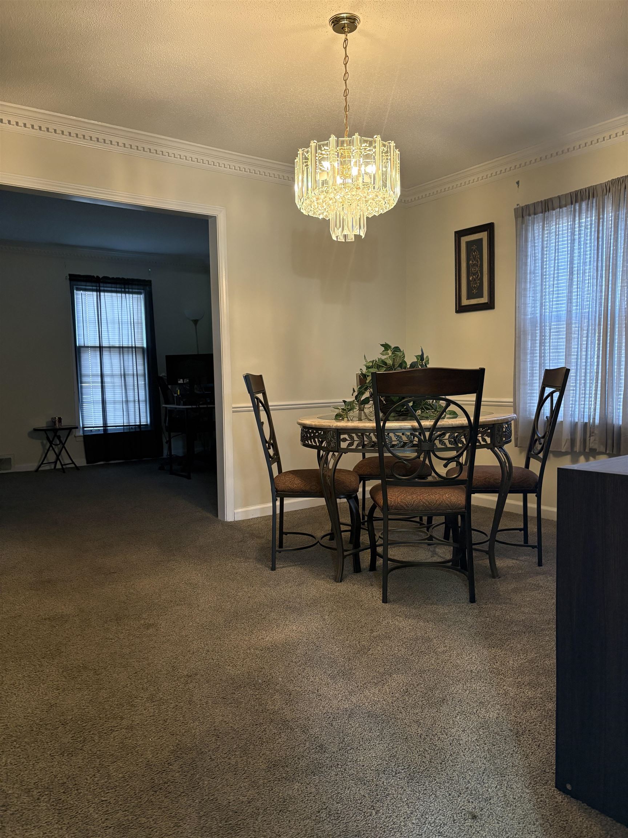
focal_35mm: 26
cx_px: 314
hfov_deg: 53.1
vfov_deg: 67.3
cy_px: 419
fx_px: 629
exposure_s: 1/60
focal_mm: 5.96
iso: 250
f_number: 1.6
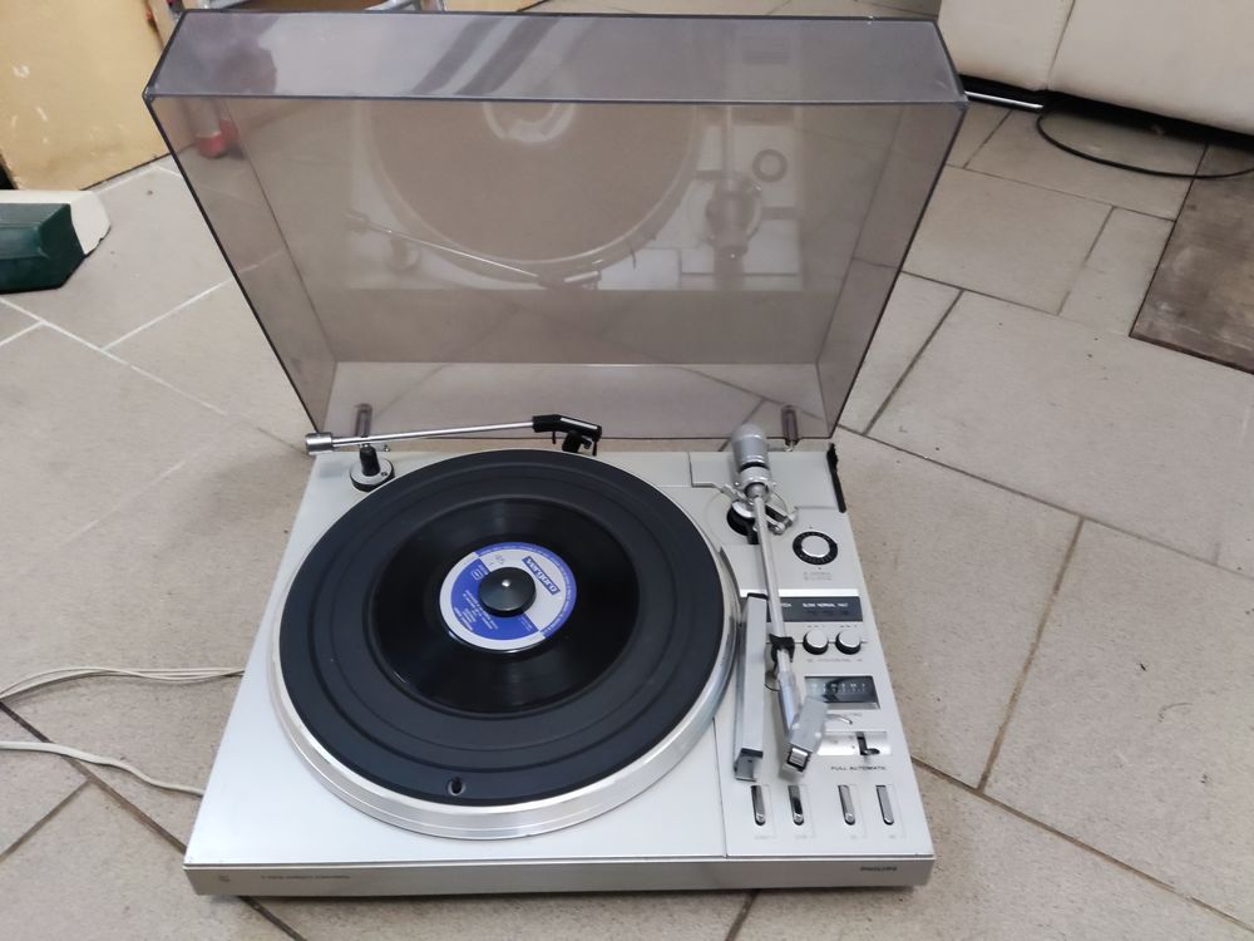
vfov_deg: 54.9
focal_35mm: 25
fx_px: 906
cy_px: 470
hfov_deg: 69.4
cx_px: 627
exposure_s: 1/33
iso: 1862
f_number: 1.79
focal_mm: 4.71
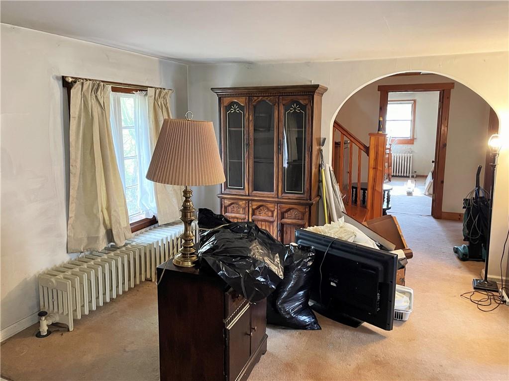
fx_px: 382
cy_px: 190
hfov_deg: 67.3
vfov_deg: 53.1
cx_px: 254
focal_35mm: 26
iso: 500
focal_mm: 4.2
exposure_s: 1/40
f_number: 1.6
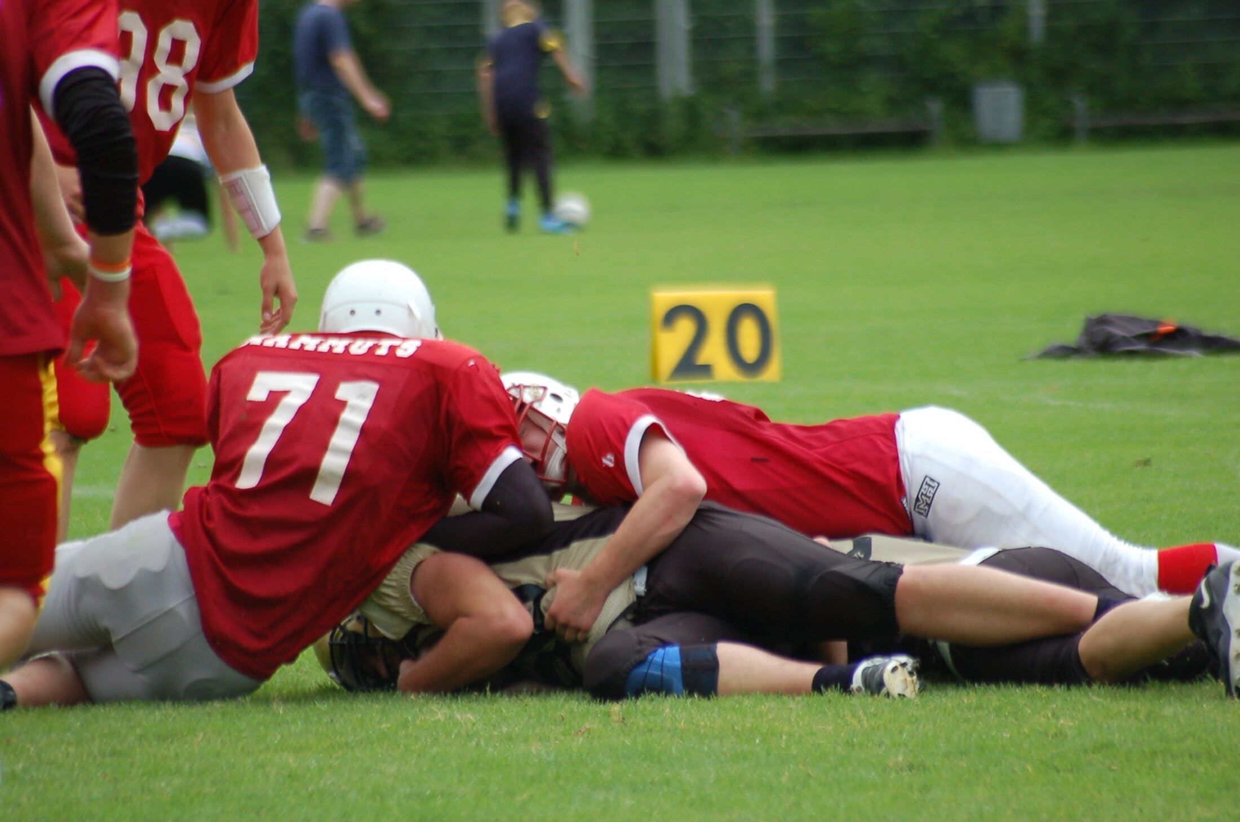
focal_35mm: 450
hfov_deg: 4.6
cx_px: 620
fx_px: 15471
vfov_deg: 3.0
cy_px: 411
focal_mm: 300
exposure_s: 1/1000
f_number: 5.6
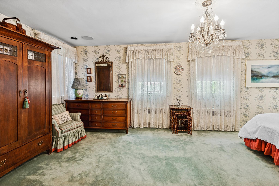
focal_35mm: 16
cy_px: 93
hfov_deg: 96.7
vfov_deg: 73.8
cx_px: 140
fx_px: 124
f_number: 9
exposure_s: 1/8
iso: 200
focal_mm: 16
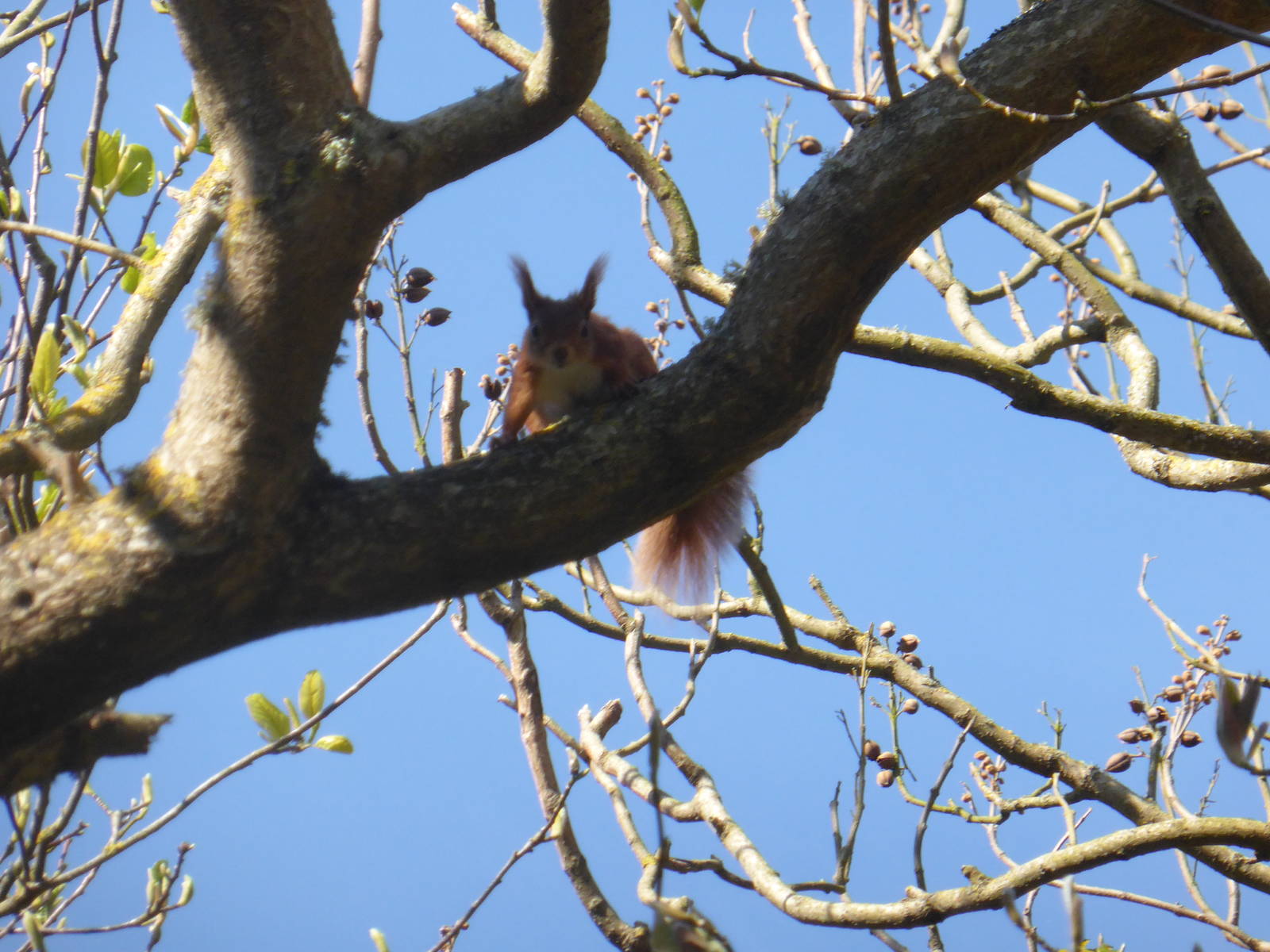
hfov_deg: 5.4
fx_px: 13575
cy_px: 476
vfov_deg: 4.0
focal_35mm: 370
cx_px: 635
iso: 200
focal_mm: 60
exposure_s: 1/400
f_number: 5.9
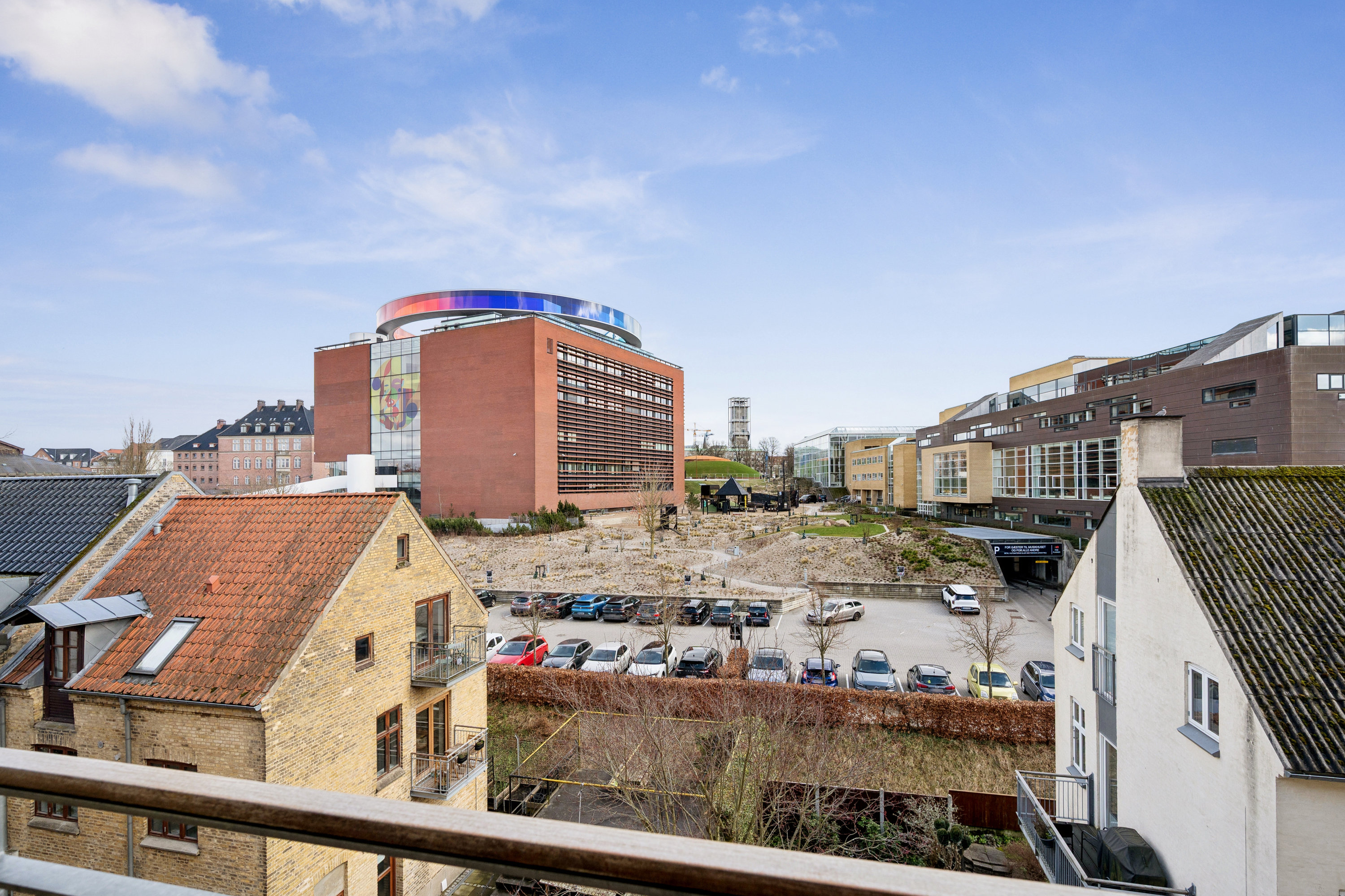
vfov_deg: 72.1
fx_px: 616
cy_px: 448
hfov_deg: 95.0
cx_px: 672
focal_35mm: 16
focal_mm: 16.5
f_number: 6.3
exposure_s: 1/500
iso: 400
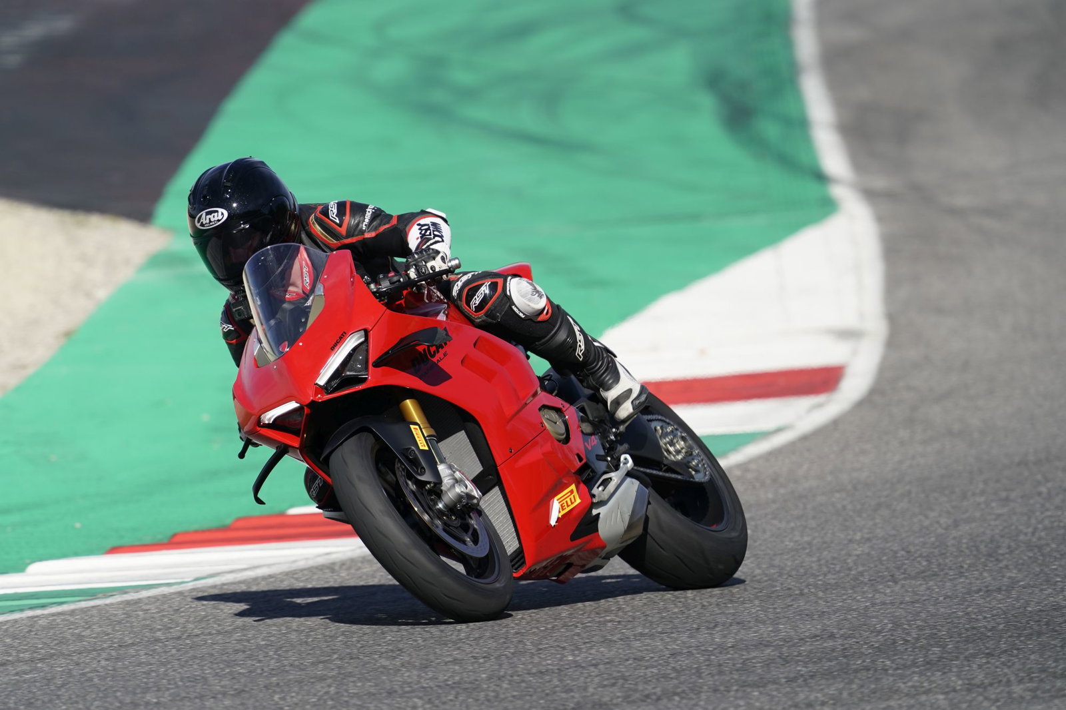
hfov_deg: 3.4
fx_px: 17762
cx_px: 533
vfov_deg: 2.3
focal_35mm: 600
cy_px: 355
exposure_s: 1/1000
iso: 320
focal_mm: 600
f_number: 8
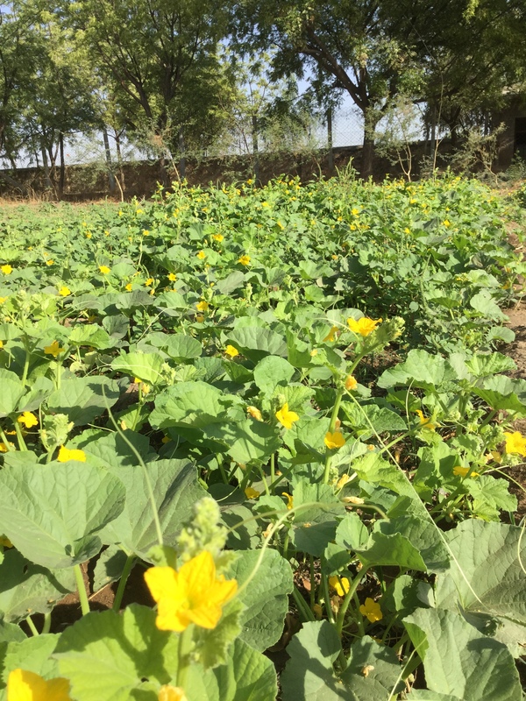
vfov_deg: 58.4
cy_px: 350
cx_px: 263
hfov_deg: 45.4
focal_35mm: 31
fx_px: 628
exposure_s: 1/823
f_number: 2.4
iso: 25
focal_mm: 3.3
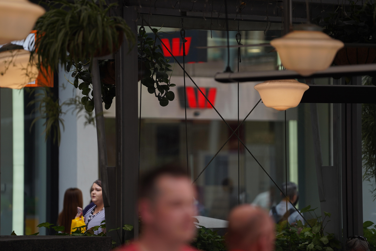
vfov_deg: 6.8
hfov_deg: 10.2
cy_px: 125
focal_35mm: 201
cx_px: 188
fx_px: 2099
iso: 200
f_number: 2.8
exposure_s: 1/640
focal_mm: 200
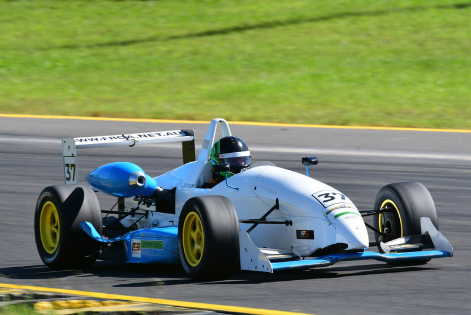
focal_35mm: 570
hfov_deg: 3.6
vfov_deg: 2.4
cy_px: 158
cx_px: 236
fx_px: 7460
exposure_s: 1/400
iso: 400
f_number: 11
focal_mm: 380
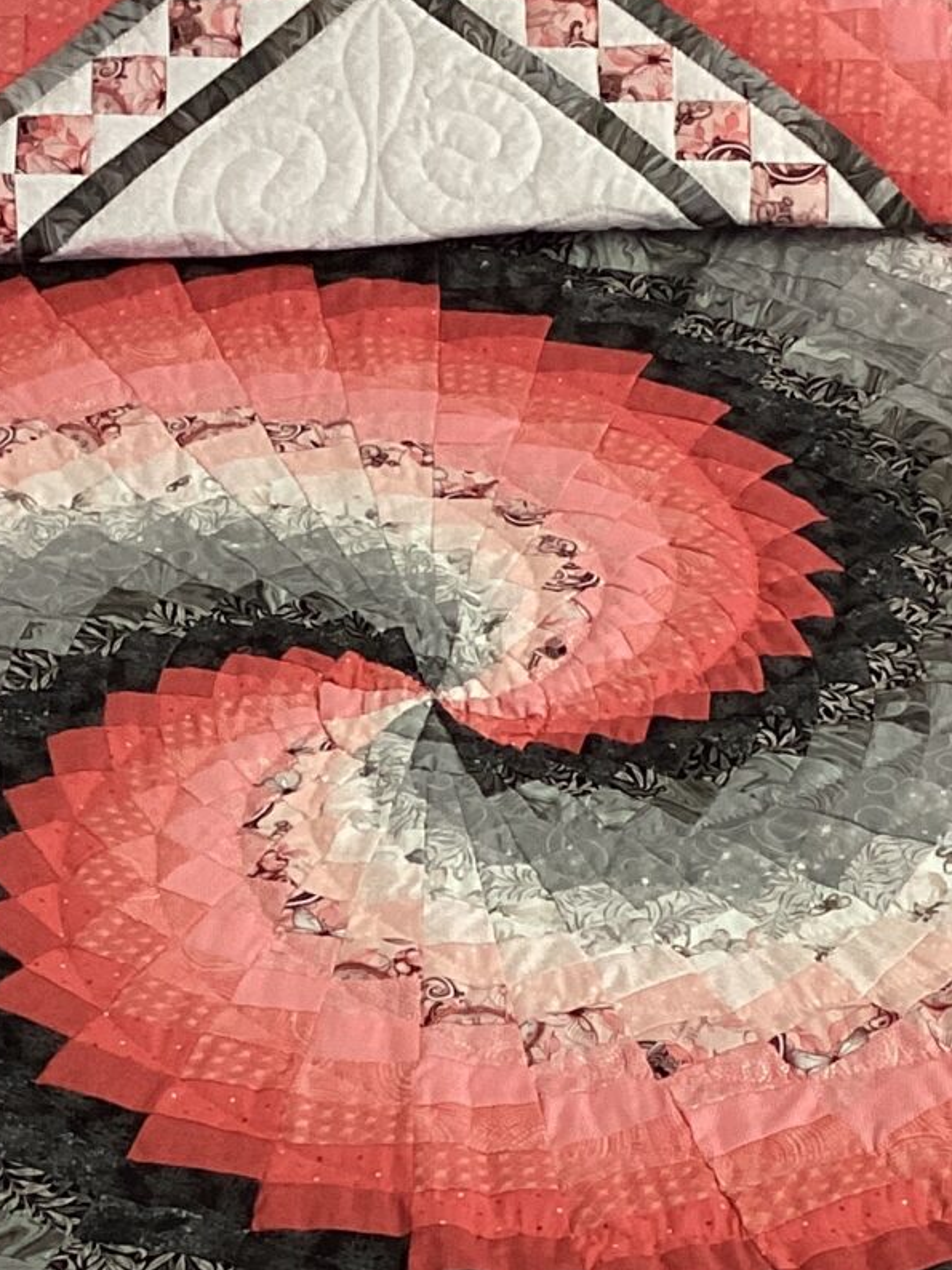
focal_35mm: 100
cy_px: 1168
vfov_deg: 19.3
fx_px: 3669
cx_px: 365
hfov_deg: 14.8
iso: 80
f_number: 2.4
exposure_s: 1/60
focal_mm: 3.3
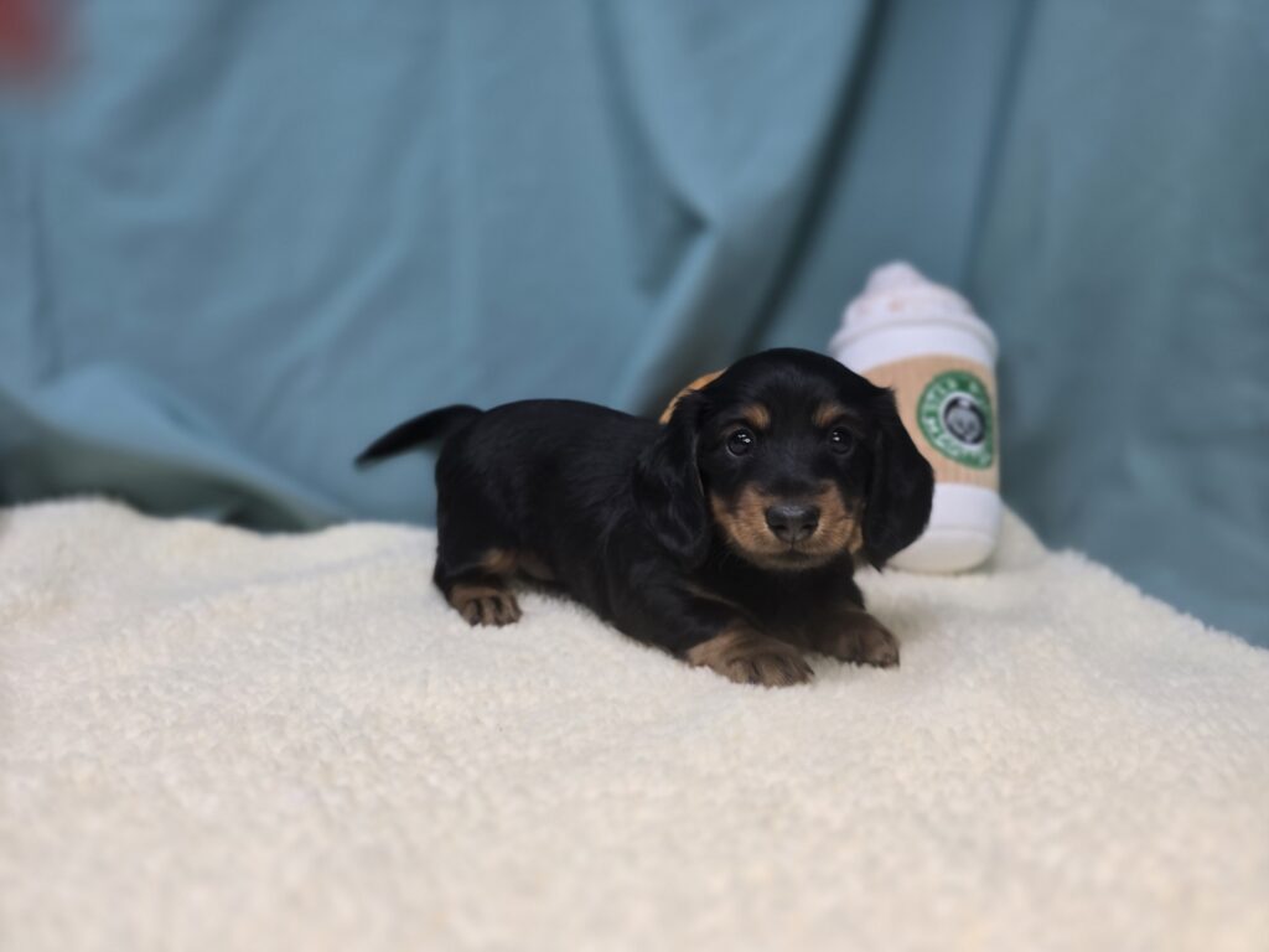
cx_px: 634
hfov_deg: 73.9
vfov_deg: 58.9
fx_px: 843
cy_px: 476
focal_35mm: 23
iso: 50
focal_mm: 6.3
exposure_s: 1/120
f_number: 1.7
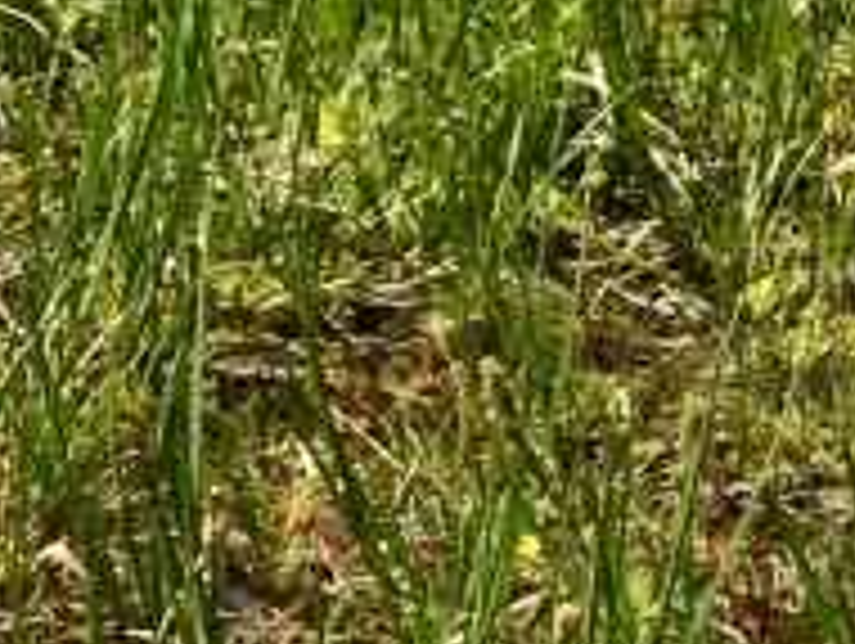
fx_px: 4526
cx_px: 2012
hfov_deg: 9.6
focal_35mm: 183
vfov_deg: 7.2
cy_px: -1329
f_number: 2.2
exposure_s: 1/1721
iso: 32
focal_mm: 4.15
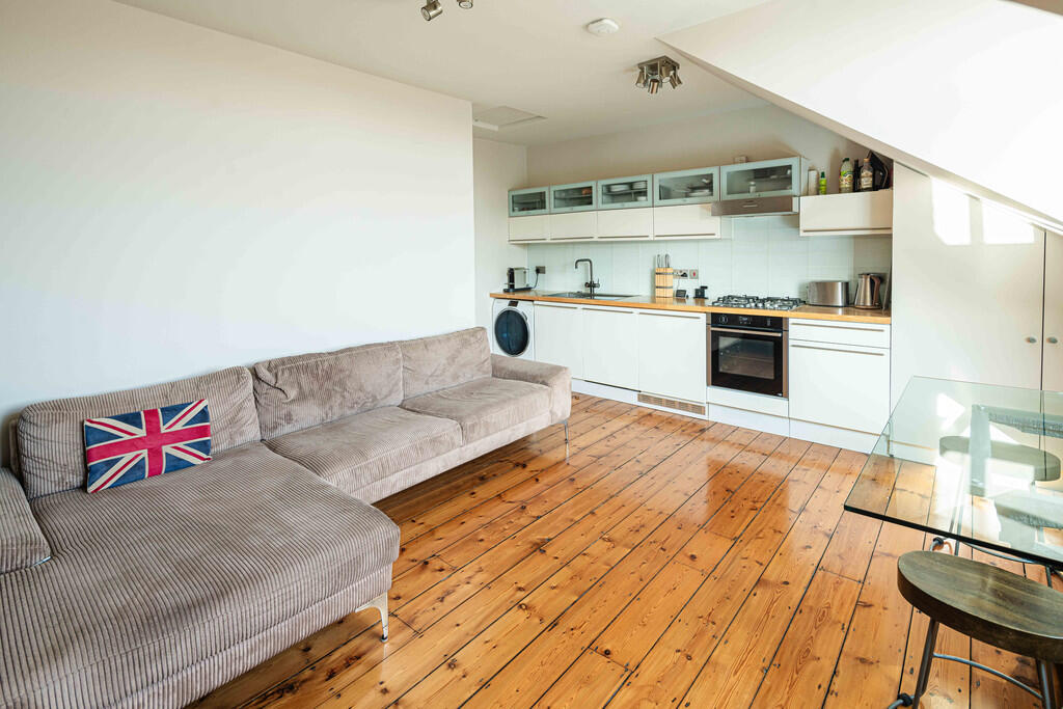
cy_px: 354
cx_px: 532
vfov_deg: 70.5
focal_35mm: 17
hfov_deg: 93.3
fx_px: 502
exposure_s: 1/8
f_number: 8
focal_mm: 17
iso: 250
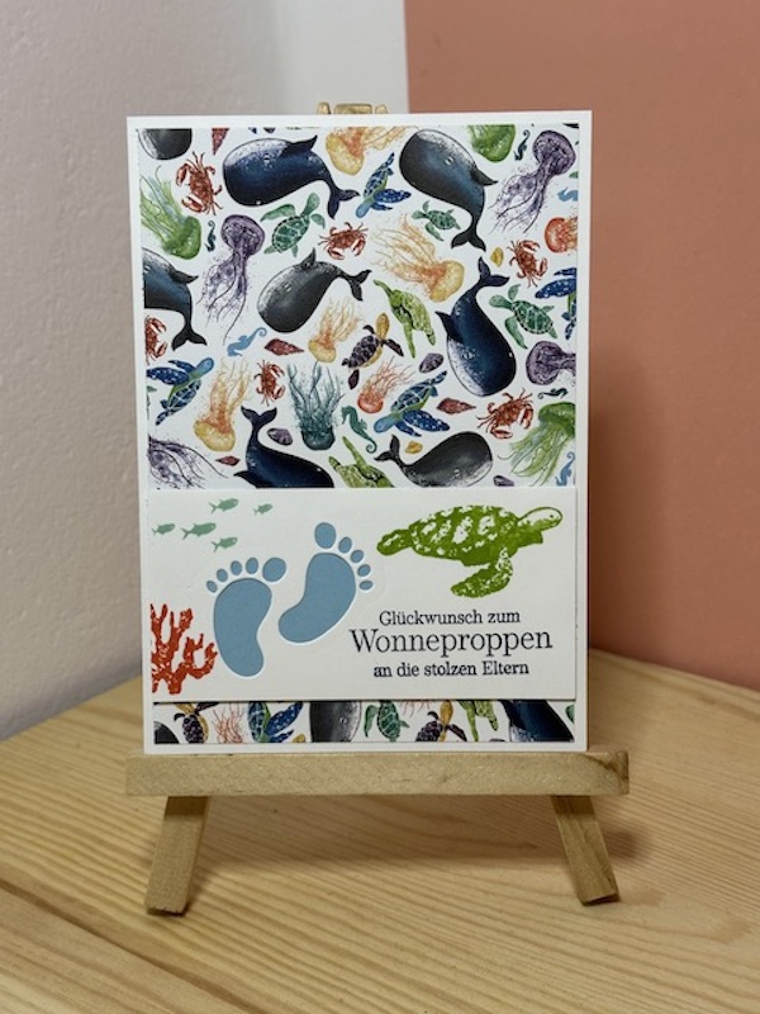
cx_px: 380
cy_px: 507
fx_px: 1405
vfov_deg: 39.7
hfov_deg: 30.3
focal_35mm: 48
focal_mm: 6.86
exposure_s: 1/60
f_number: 1.78
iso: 100
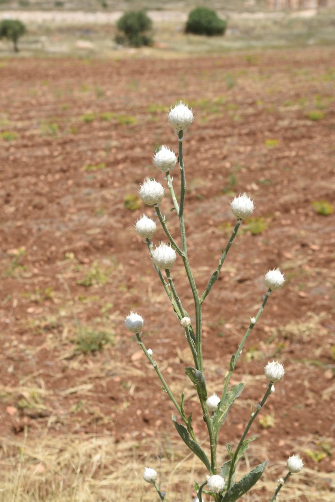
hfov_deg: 26.5
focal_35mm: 51
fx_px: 712
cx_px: 167
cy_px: 253
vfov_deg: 38.9
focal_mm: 50
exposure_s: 1/500
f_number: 6.3
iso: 100
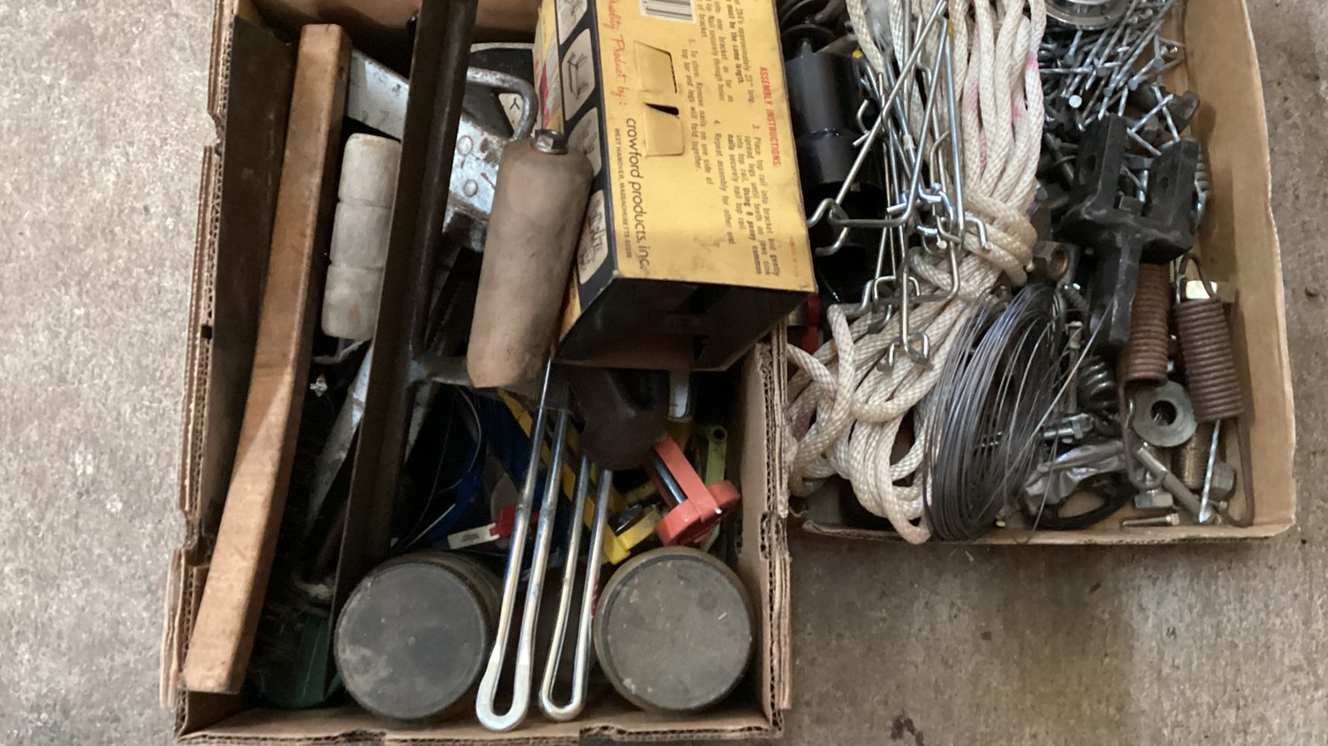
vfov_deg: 34.6
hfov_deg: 58.0
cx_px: 662
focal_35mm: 34
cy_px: 314
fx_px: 1197
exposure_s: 1/20
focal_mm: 3.3
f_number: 2.4
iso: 640
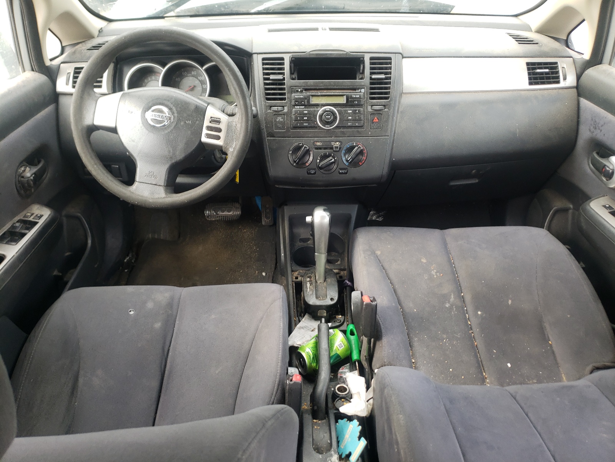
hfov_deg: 67.3
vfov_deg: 53.1
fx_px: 462
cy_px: 231
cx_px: 308
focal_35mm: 26
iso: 52
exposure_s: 1/120
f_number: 1.5
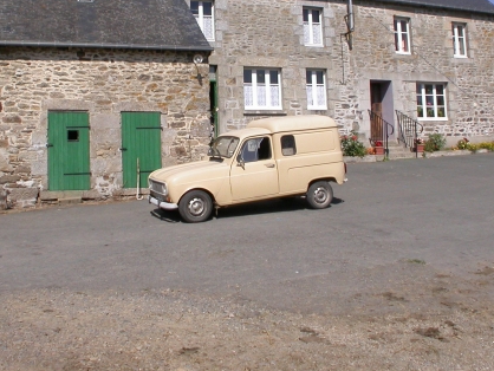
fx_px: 885
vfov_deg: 23.5
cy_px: 115
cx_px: 226
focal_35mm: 62
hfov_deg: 31.2
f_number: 7.5
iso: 100
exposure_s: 1/471
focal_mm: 7.85
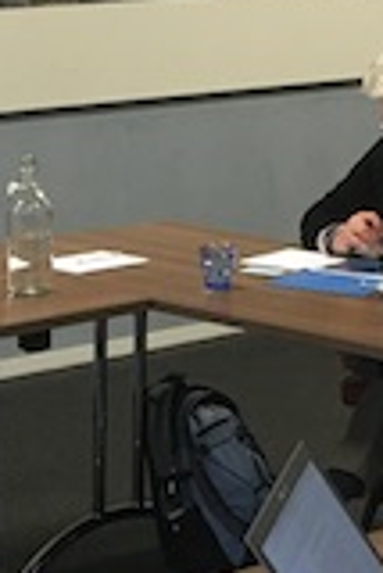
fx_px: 2245
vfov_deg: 14.4
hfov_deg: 9.7
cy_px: 475
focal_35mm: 141
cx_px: 132
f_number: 2.2
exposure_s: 1/33
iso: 100
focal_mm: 4.15
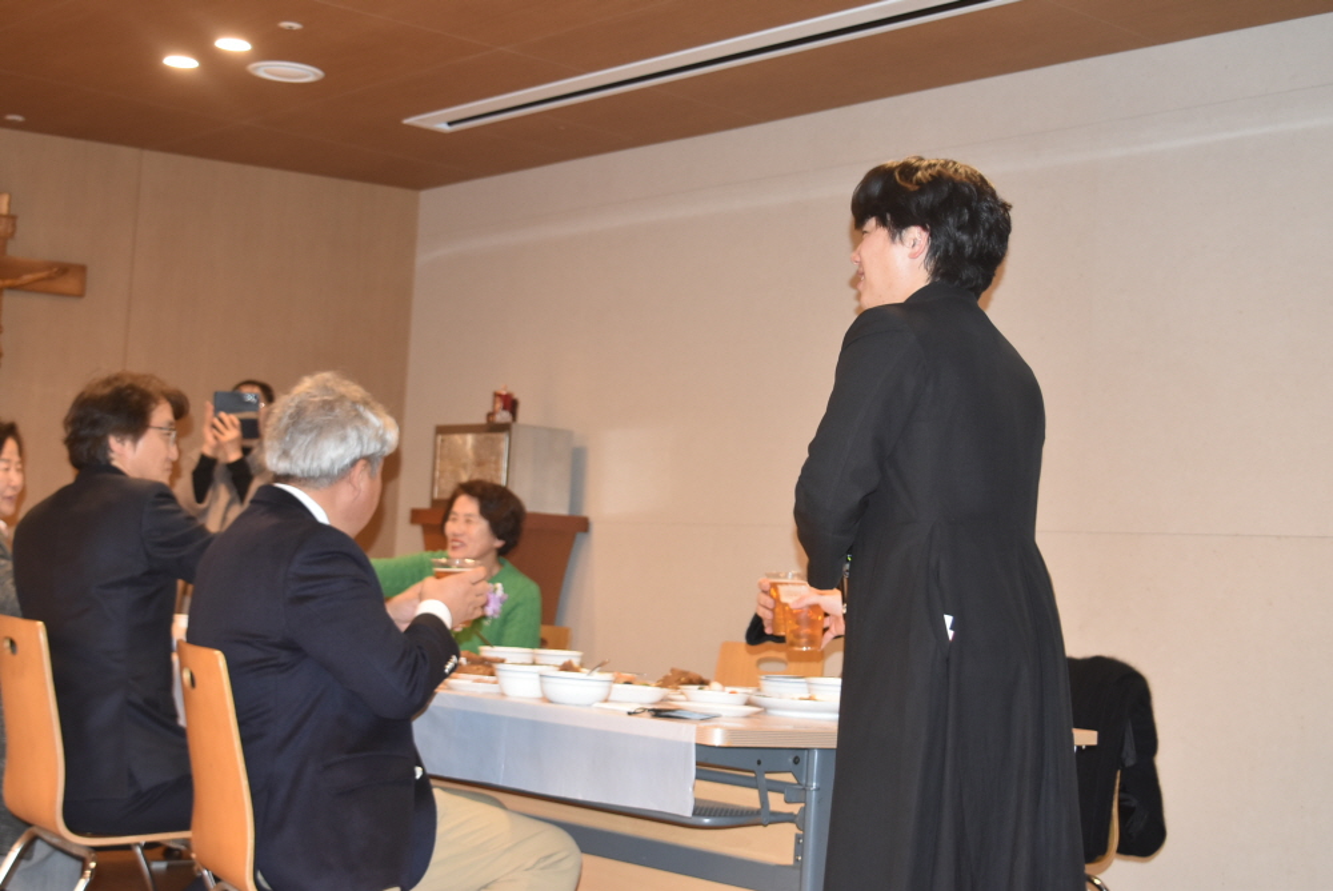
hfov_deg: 36.9
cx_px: 666
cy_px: 446
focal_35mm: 54
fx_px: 2001
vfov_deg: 25.1
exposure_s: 1/60
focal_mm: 36
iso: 900
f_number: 4.8
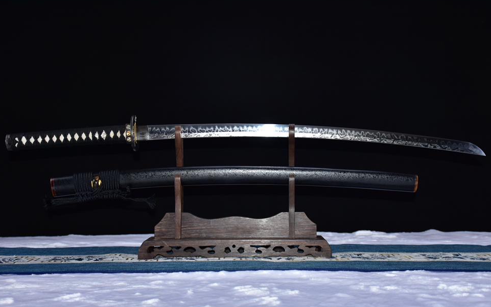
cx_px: 246
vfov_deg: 24.4
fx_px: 709
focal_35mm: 53
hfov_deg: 38.2
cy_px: 151
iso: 400
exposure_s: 1/250
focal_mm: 34
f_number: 4.2
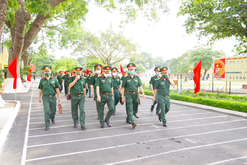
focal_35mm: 32
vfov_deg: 41.1
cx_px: 125
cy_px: 81
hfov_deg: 58.7
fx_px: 220
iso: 200
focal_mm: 21
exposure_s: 1/100
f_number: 4.5
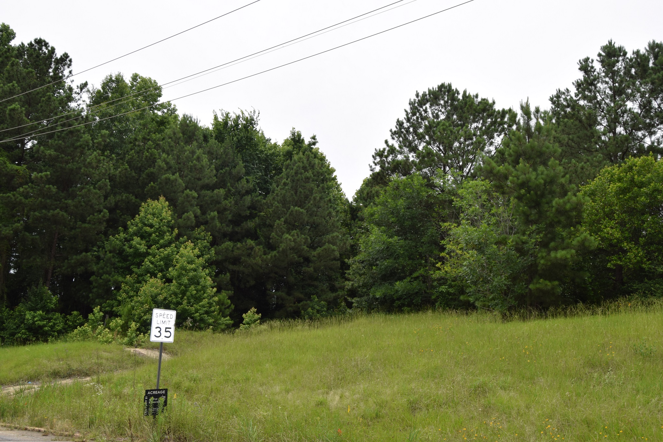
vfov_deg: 38.4
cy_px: 221
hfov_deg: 55.1
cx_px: 332
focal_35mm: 34
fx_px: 635
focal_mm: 23
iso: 100
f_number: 9
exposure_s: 1/200
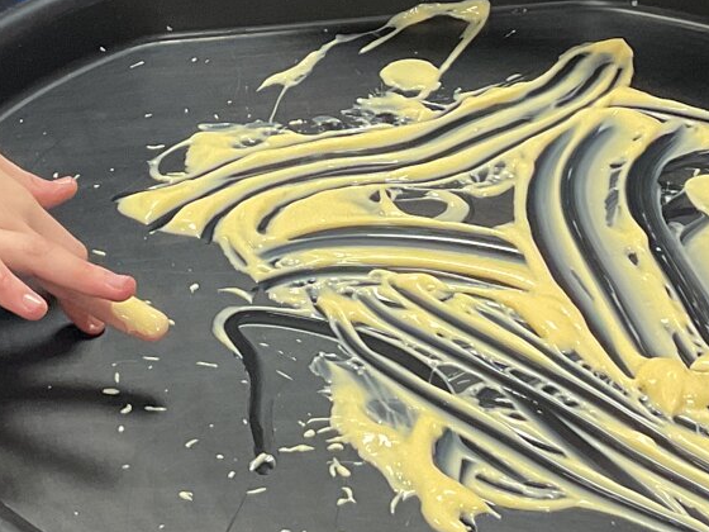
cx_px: 256
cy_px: -186
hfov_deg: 18.5
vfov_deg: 13.4
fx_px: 2171
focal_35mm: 106
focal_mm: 3
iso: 100
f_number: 1.8
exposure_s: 1/50
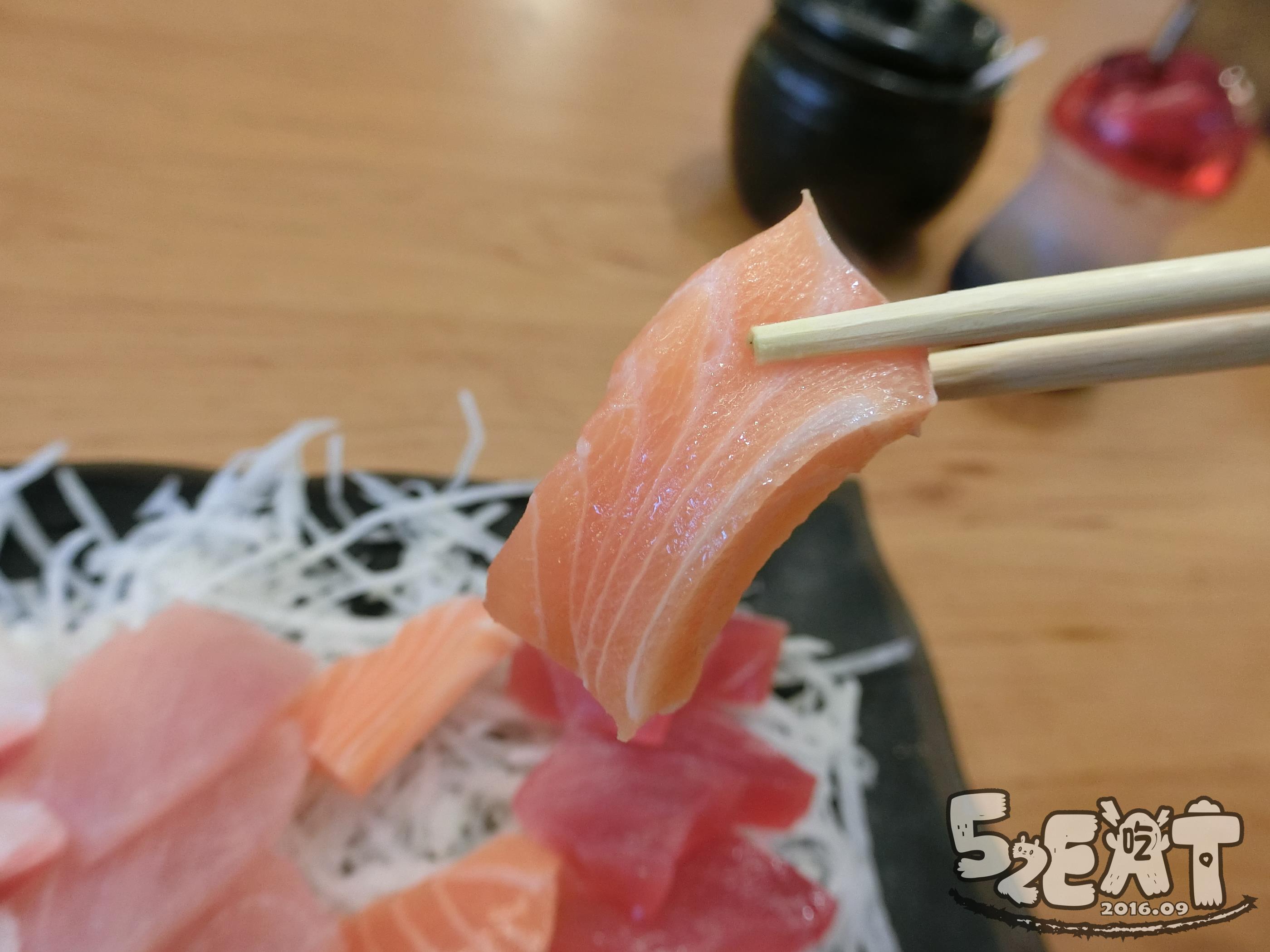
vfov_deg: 54.9
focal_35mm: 25
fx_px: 917
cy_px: 476
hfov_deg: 69.4
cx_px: 635
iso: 320
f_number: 2.8
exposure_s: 1/125
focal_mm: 5.4
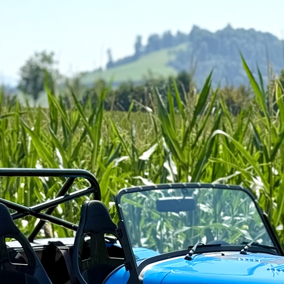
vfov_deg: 11.2
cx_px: 230
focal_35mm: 155
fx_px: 1439
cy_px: 292
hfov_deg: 11.2
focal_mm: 6.76
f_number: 1.78
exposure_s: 1/3226
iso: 100
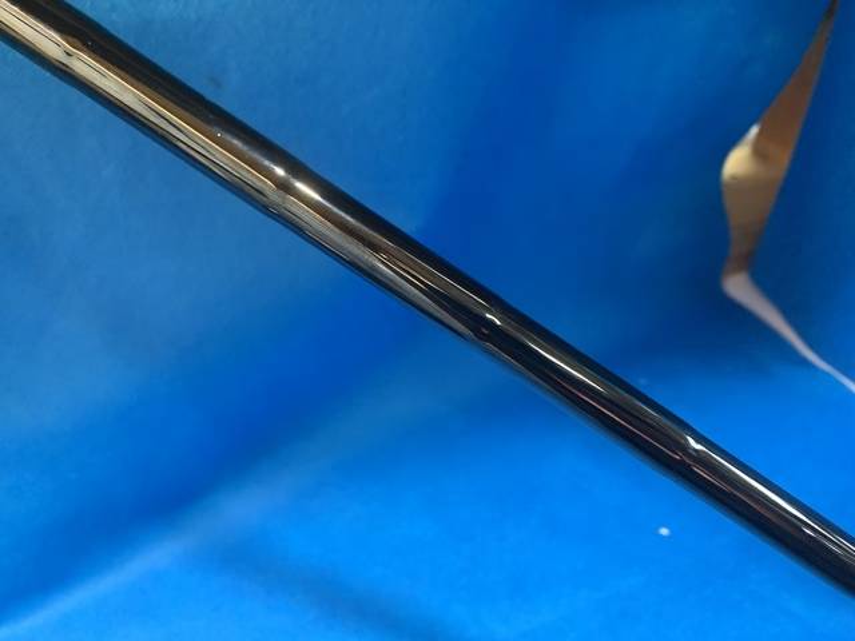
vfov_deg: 53.1
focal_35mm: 26
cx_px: 428
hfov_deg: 67.3
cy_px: 320
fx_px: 642
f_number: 1.8
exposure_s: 1/40
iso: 250
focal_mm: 4.25
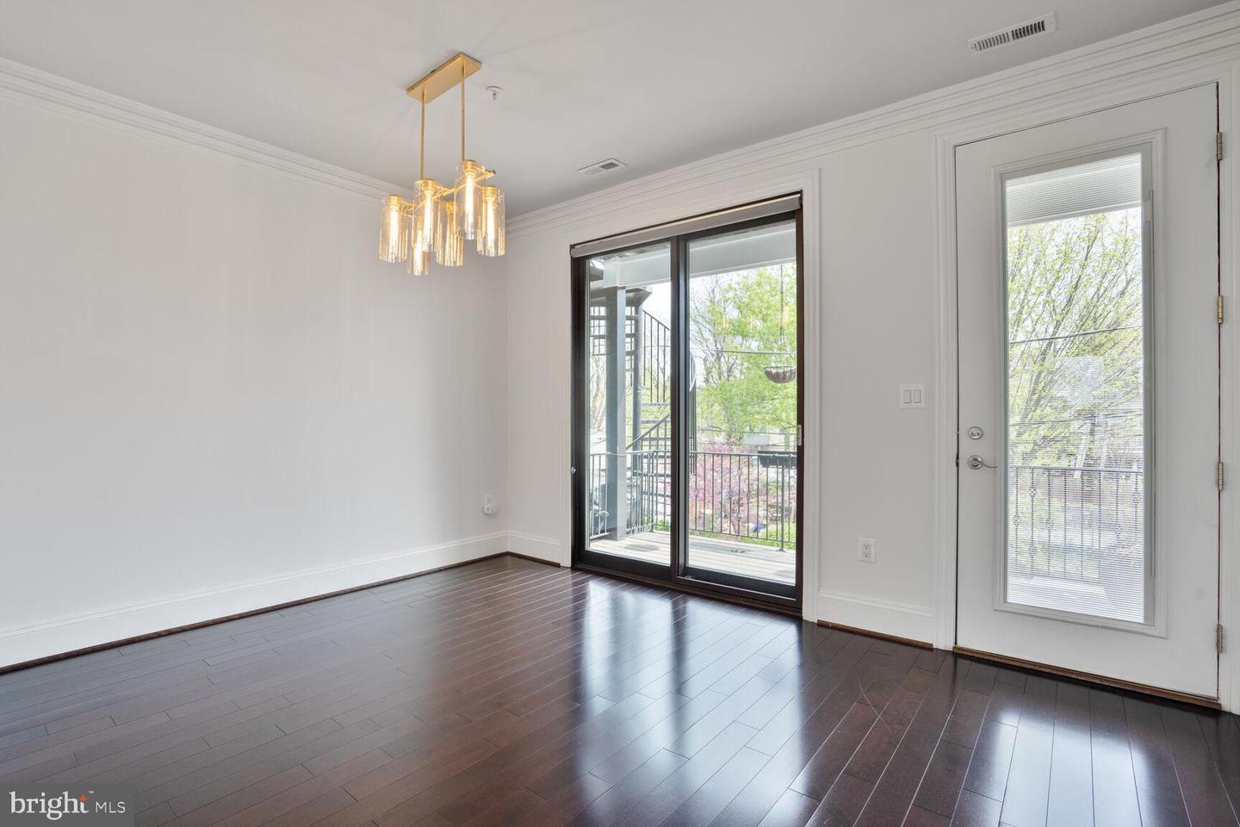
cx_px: 620
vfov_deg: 73.7
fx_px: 551
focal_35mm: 16
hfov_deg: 96.7
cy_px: 414
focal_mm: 16
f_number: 8
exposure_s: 1/15
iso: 200
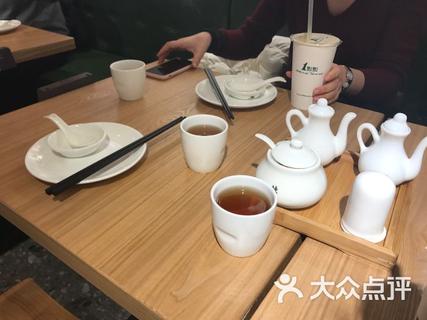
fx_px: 345
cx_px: 214
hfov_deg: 63.4
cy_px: 160
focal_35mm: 28
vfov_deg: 49.7
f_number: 1.8
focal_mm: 3.99
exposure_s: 1/100
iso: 32
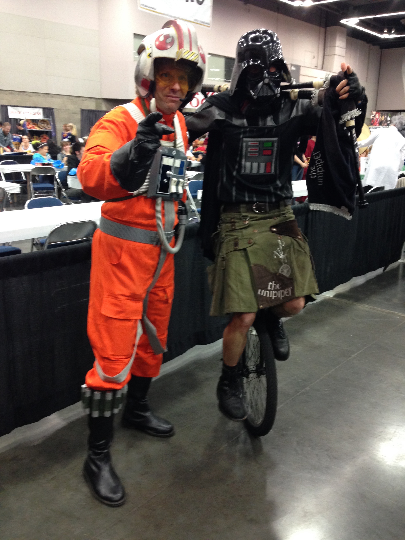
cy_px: 270
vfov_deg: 55.4
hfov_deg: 42.9
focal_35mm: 33
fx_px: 515
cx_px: 202
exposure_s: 1/20
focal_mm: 4.12
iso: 200
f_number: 2.4
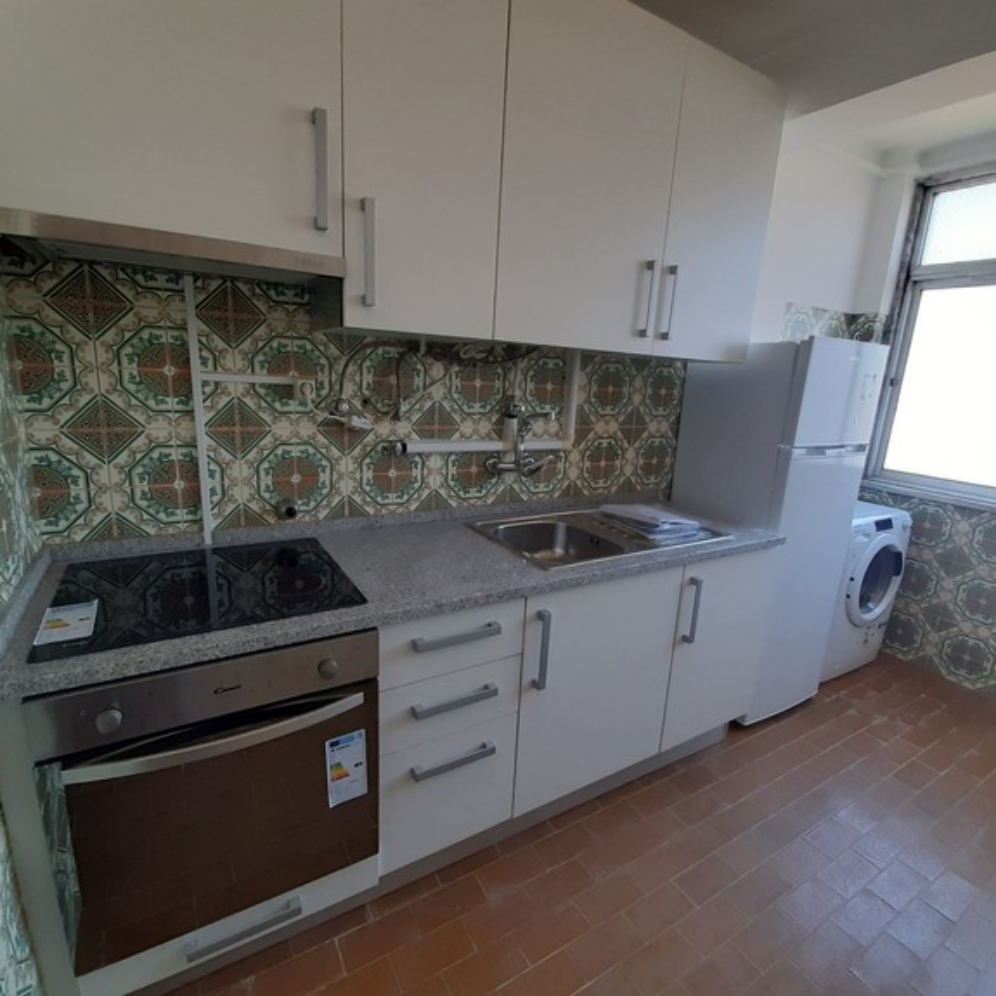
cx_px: 487
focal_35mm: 16
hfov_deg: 87.4
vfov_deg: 87.4
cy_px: 511
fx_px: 521
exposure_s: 1/100
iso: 80
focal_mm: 1.42
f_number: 2.2
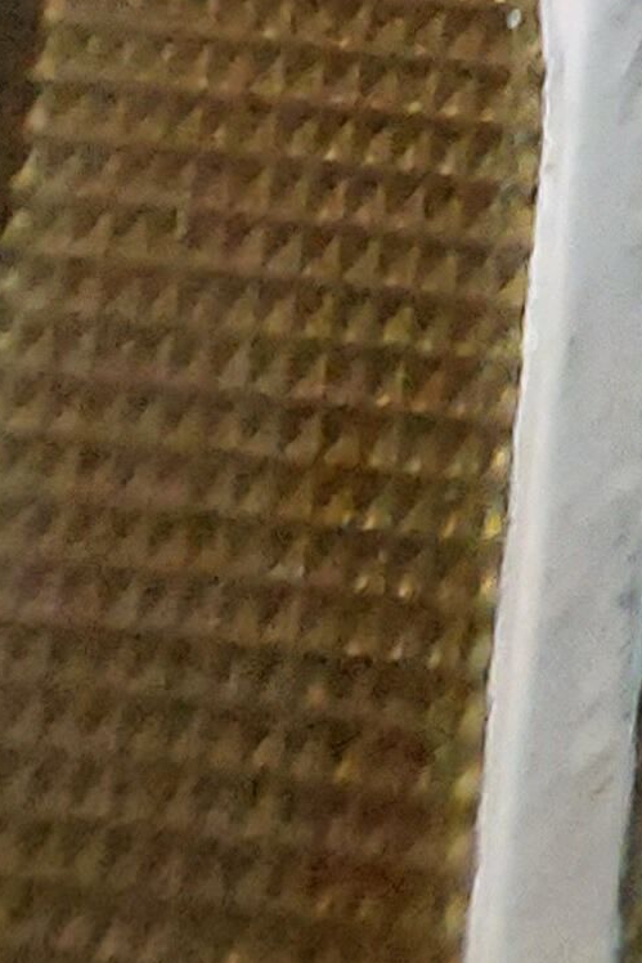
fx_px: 1577
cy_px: -1061
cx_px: 1361
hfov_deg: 16.3
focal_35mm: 59
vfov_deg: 18.1
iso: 320
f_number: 2.2
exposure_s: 1/25
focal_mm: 1.42
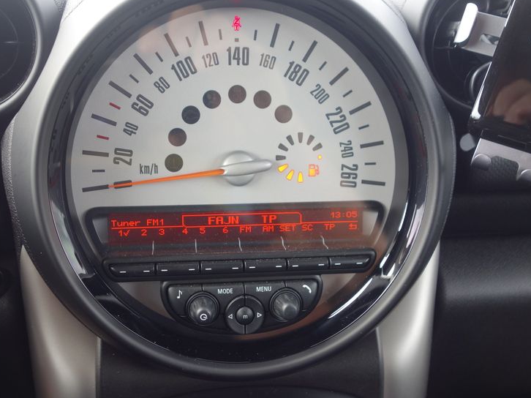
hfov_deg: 49.0
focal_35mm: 38
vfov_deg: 37.7
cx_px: 246
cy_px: 185
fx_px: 583
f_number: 2.5
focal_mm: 10.4
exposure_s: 1/100
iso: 125
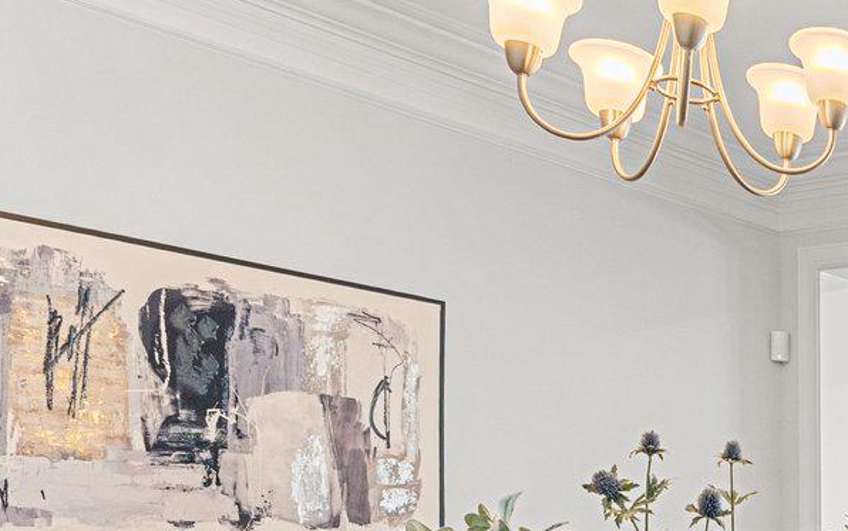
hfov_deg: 26.2
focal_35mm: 49
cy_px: 616
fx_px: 1133
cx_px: 1347
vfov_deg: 24.2
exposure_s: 1/40
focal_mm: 14
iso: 1000
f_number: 8
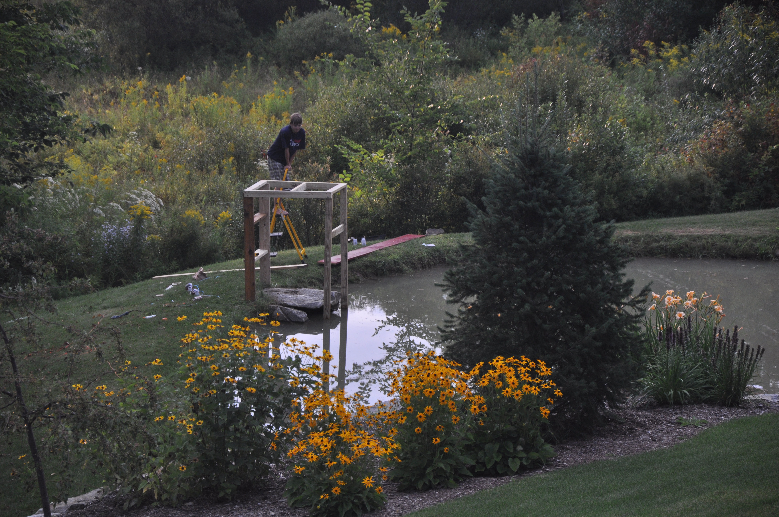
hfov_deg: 13.1
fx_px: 3404
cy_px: 258
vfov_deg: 8.7
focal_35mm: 158
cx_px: 390
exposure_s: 1/125
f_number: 5.6
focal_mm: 105
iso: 500
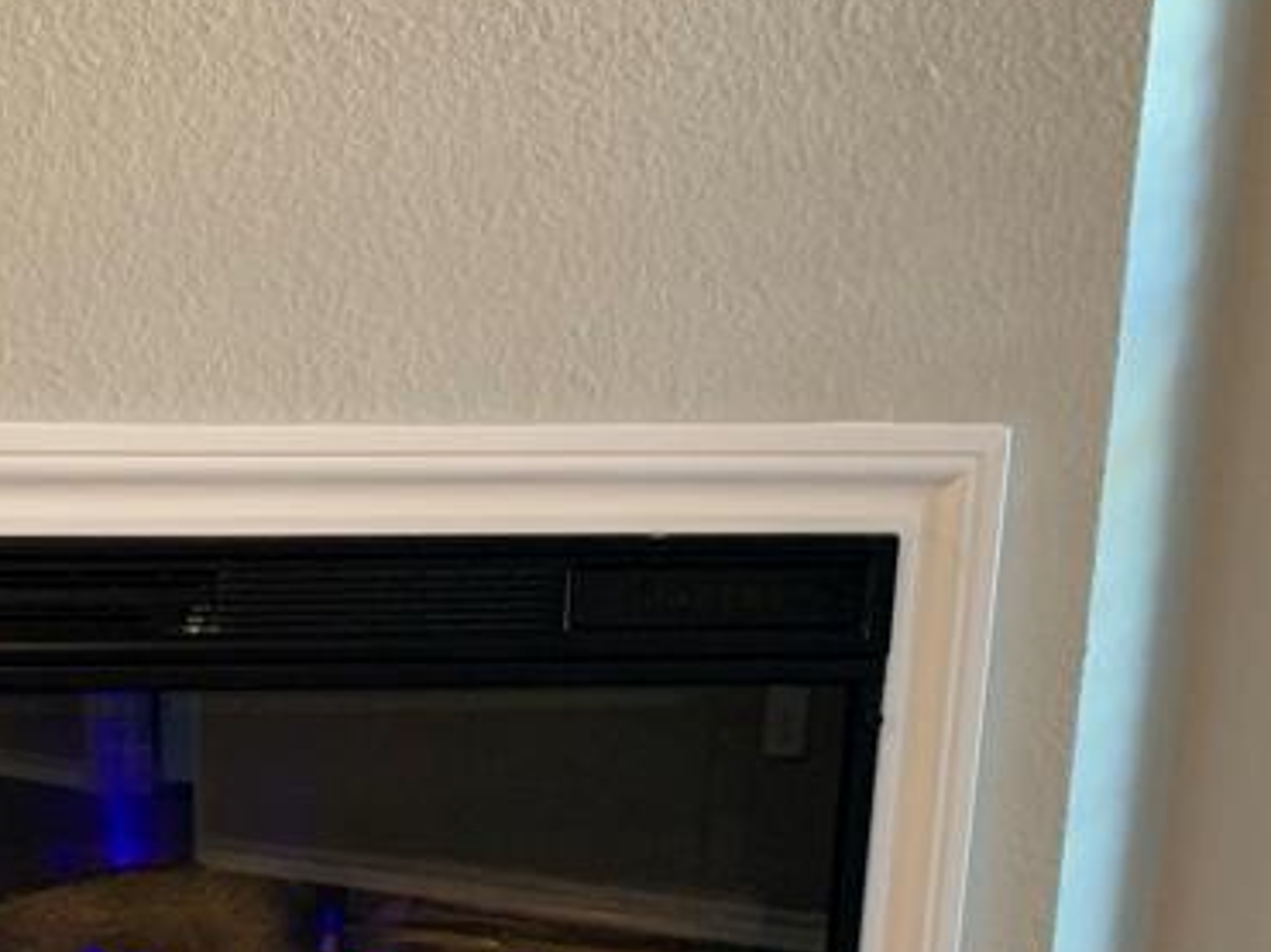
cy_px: 1162
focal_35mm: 72
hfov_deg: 25.7
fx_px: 2642
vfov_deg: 19.2
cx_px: 14
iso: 320
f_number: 1.8
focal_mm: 4.25
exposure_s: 1/60
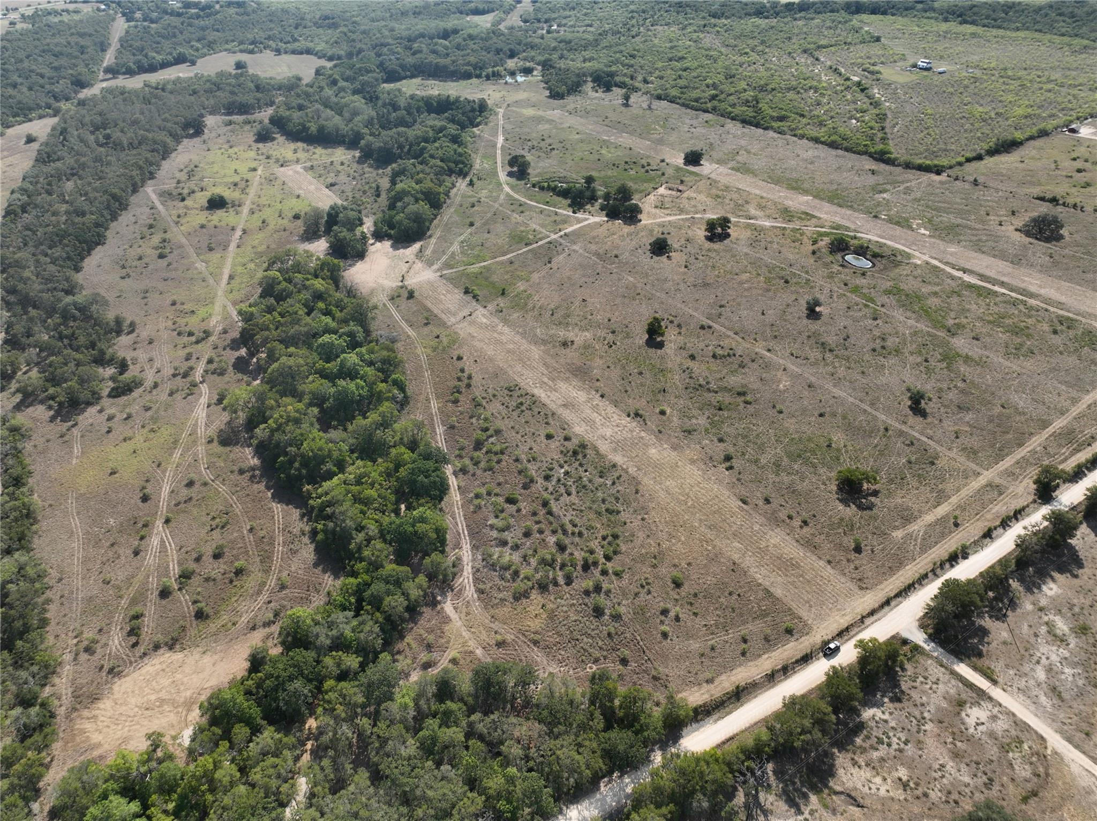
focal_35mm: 24
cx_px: 548
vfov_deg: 56.8
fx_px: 760
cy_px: 410
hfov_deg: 71.6
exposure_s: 1/1250
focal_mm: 12.29
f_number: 2.8
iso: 100
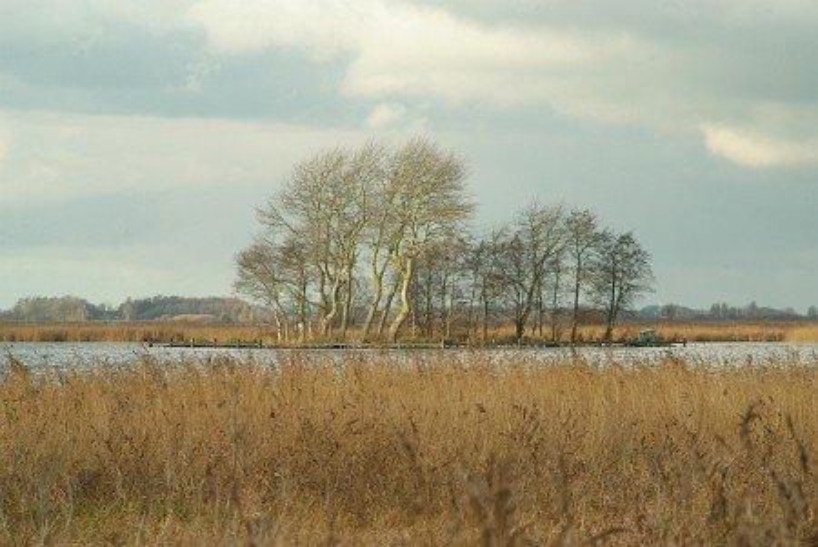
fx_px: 4617
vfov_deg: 6.8
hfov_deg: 10.1
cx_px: 409
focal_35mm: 203
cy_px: 274
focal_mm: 135
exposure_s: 1/350
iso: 400
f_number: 8
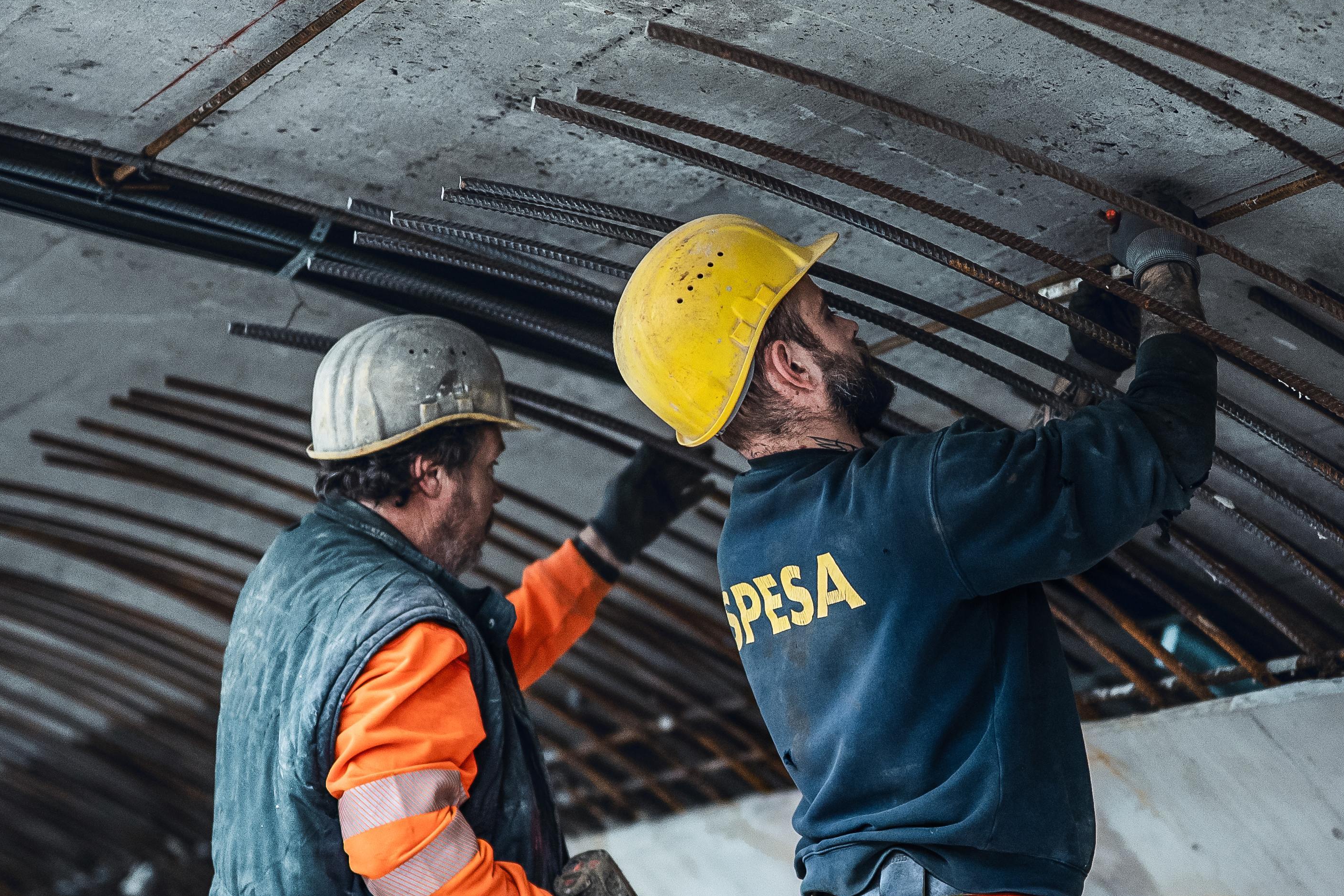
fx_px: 4032
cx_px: 851
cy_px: 573
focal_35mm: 108
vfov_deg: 12.7
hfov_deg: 18.9
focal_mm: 50
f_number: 1.3
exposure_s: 1/125
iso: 500
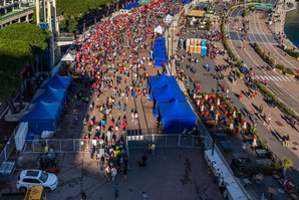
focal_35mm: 31
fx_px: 258
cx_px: 129
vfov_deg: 41.9
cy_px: 68
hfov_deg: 60.0
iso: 100
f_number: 2.8
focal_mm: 8.4
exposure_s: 1/2500
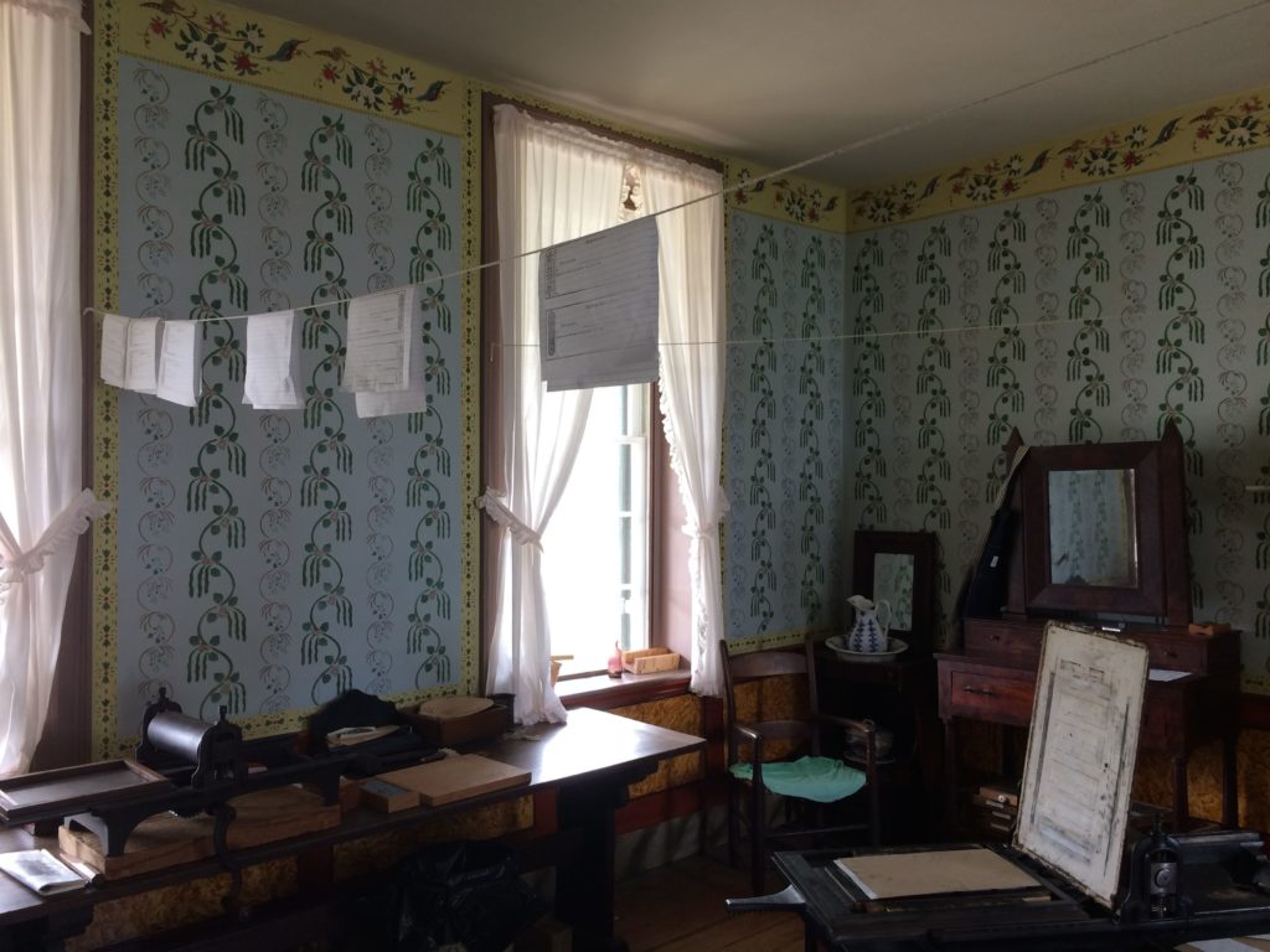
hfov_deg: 61.7
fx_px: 1064
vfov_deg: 48.2
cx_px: 635
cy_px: 476
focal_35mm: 29
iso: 50
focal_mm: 4.15
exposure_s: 1/30
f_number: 2.2
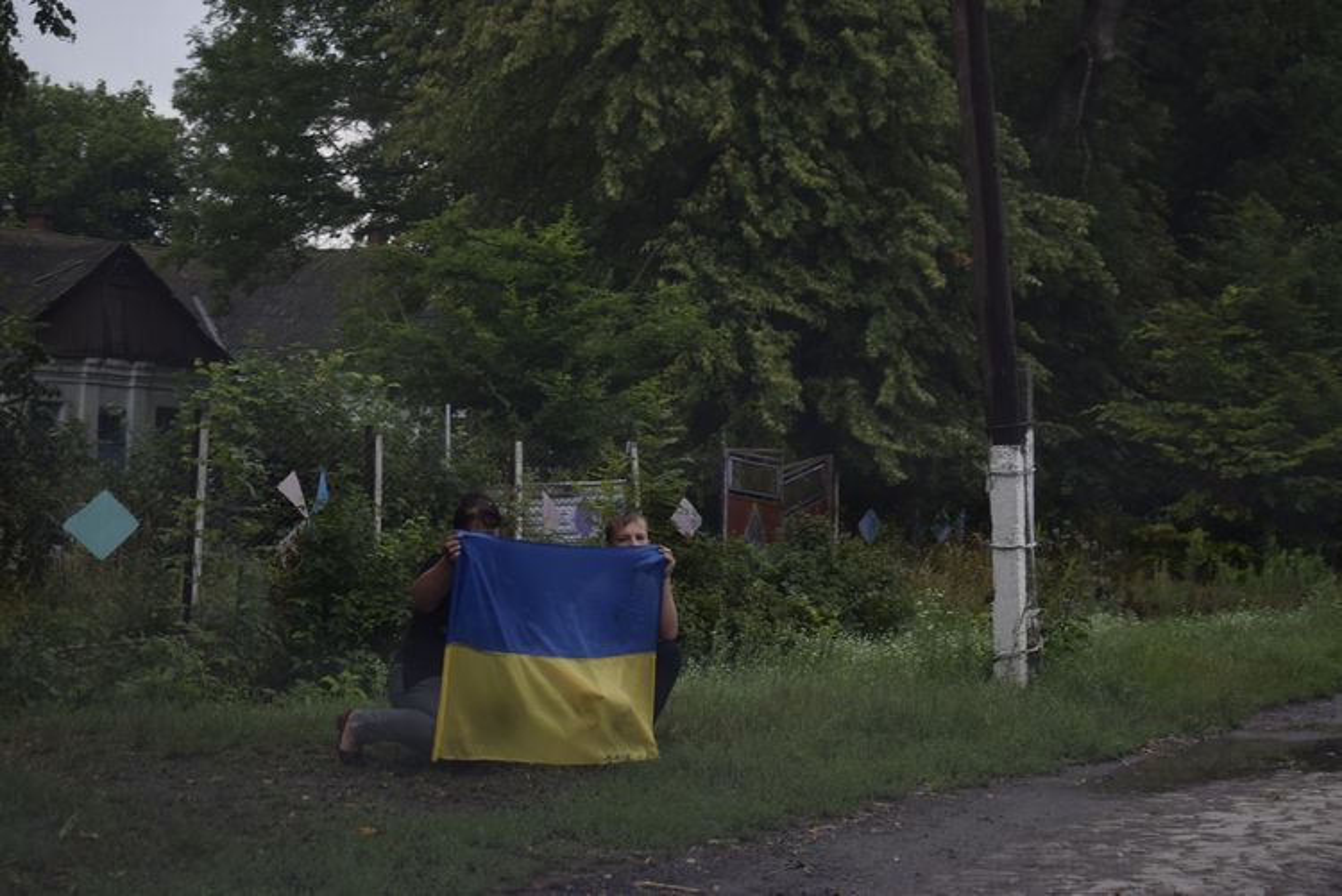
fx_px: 3077
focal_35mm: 82
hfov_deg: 24.6
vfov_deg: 16.6
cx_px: 671
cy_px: 448
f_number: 5.6
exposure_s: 1/320
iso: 200
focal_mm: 55
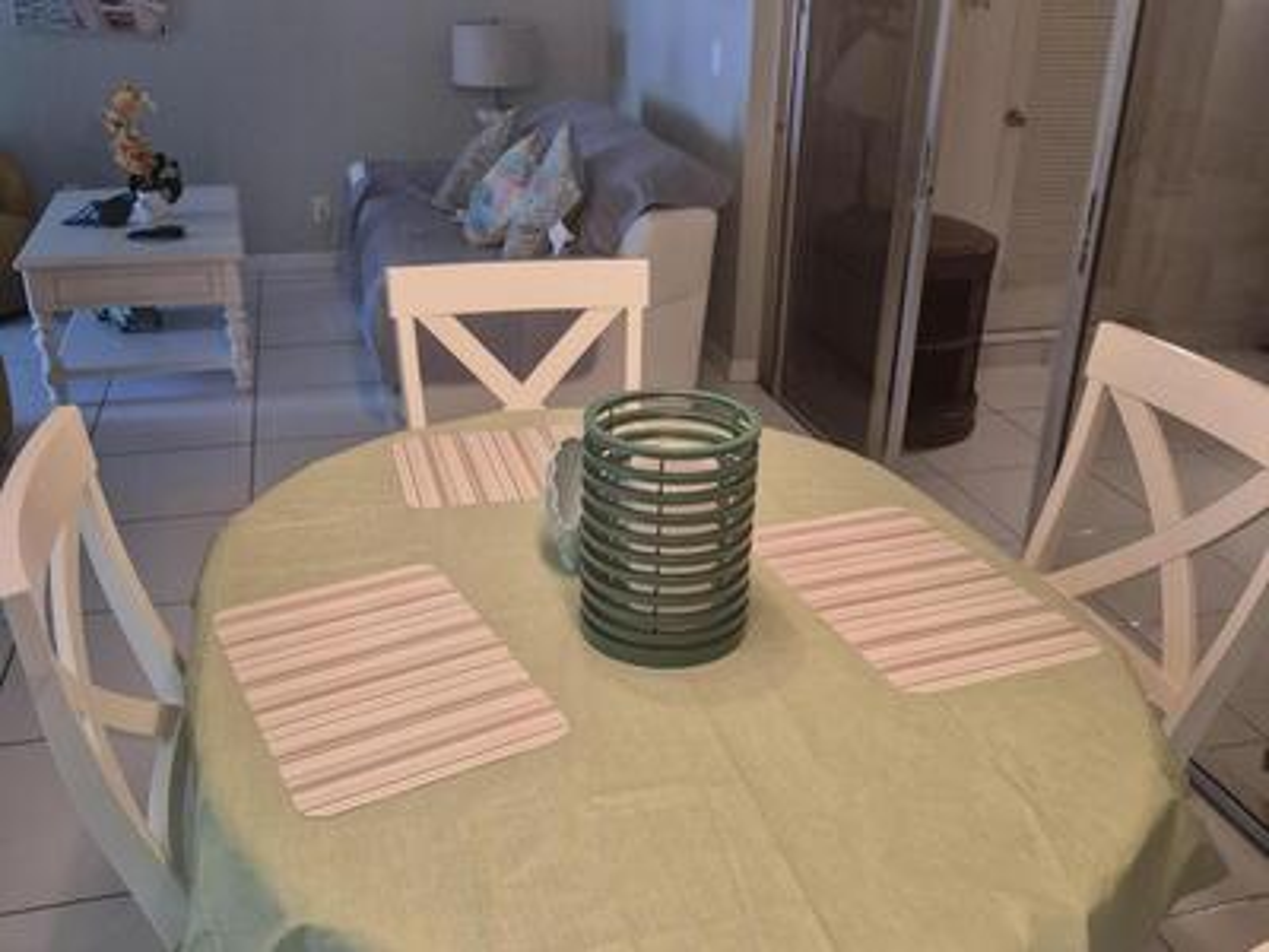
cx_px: 634
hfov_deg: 73.9
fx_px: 843
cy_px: 476
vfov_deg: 58.9
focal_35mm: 23
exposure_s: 1/120
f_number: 1.8
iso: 800
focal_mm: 5.4
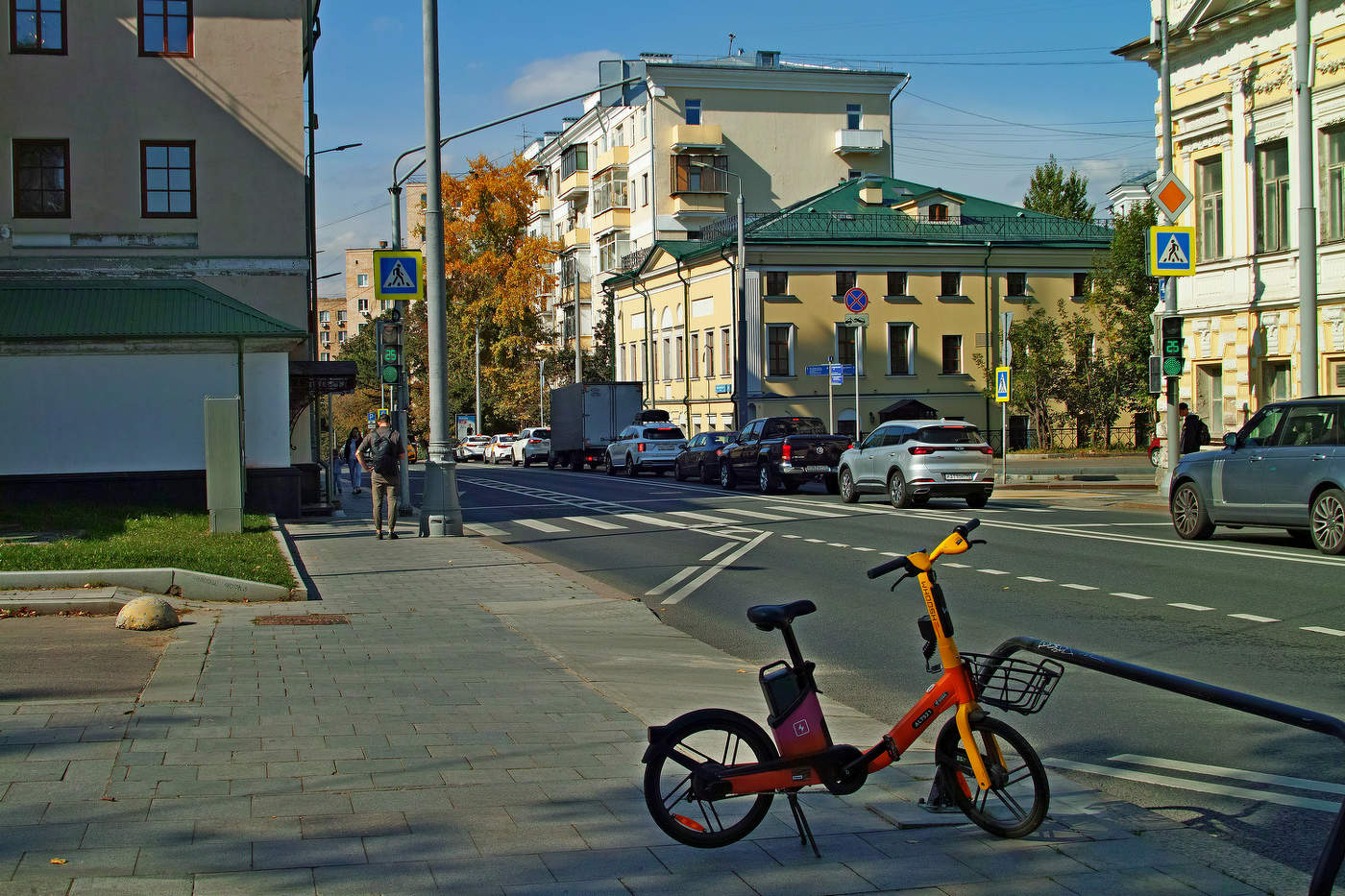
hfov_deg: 46.4
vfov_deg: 31.9
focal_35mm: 42
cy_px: 448
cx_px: 672
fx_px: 1569
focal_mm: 28
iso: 100
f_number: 8
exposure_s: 1/500
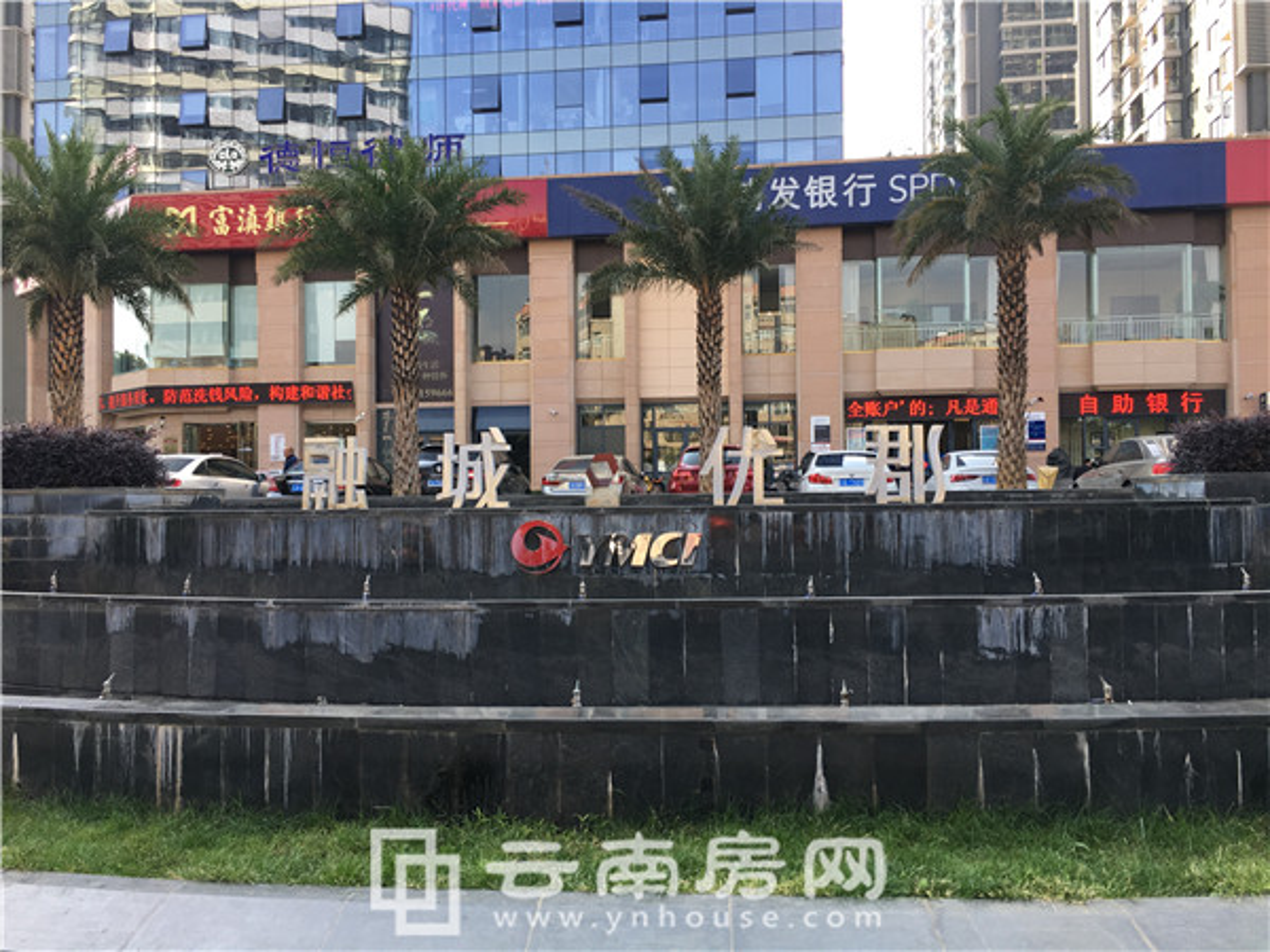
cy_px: 476
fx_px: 1064
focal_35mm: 29
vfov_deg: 48.2
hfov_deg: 61.7
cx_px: 635
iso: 25
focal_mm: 4.15
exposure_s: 1/202
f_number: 2.2
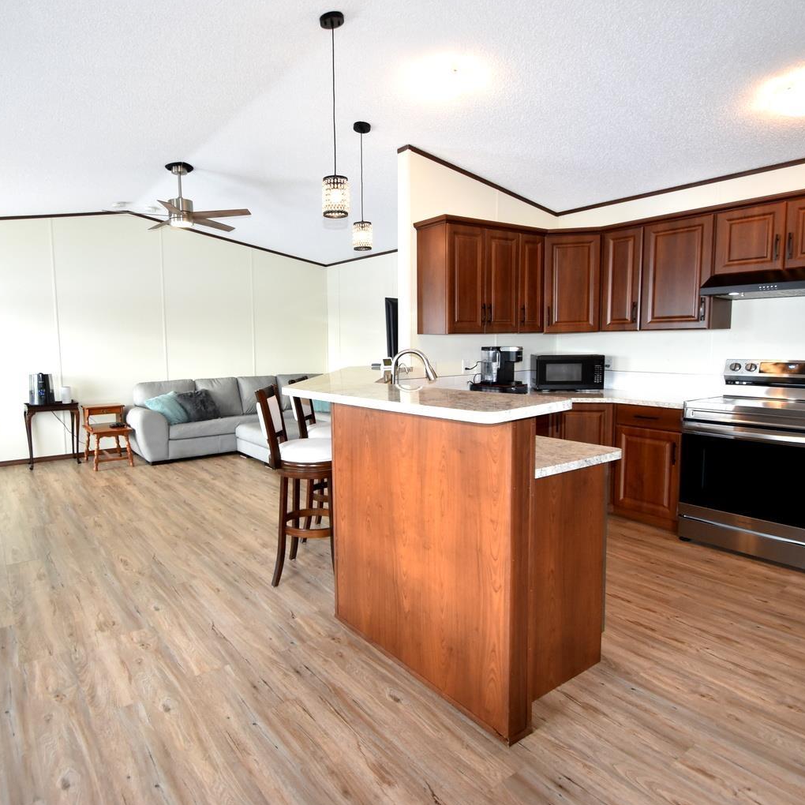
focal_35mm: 20
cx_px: 335
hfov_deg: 74.2
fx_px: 526
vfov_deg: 74.8
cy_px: 402
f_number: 5.6
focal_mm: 10
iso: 800
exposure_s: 1/125
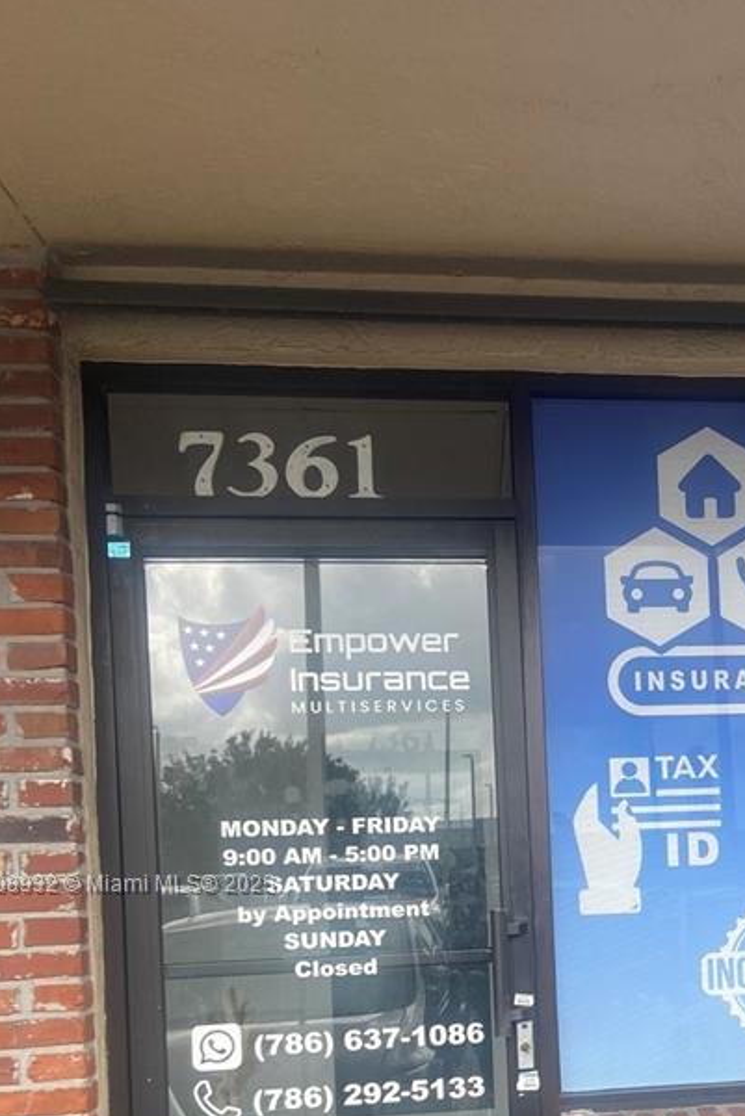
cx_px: 771
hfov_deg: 23.8
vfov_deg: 35.7
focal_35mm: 54
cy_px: 886
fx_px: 1675
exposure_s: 1/441
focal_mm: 4.25
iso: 32
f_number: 1.8
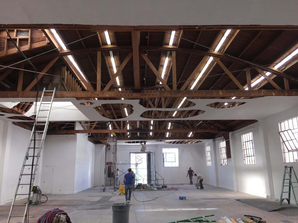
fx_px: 250
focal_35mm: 29
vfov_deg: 48.2
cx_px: 149
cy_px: 112
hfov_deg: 61.7
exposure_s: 1/40
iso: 40
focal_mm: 4.15
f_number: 2.2
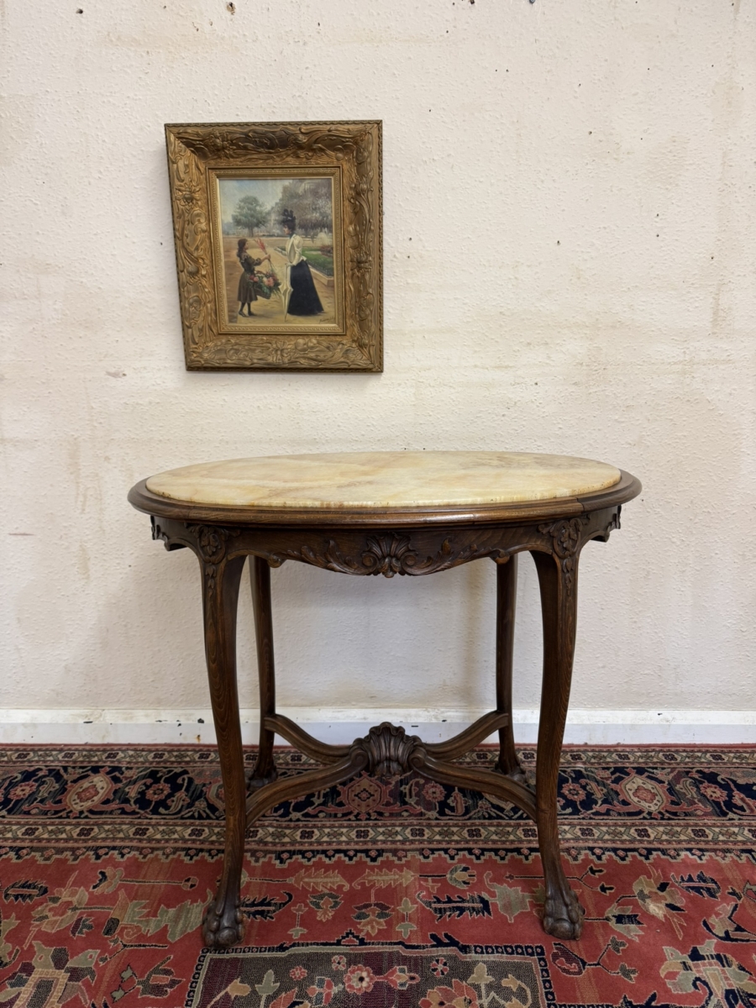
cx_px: 378
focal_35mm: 24
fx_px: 699
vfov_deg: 71.6
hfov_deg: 56.8
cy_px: 504
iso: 125
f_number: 1.78
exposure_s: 1/50
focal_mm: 6.76
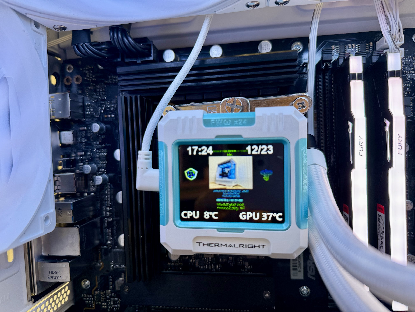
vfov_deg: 56.8
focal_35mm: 24
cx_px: 208
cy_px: 156
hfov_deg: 71.6
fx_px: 288
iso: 125
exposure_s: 1/120
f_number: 1.78
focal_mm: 6.76
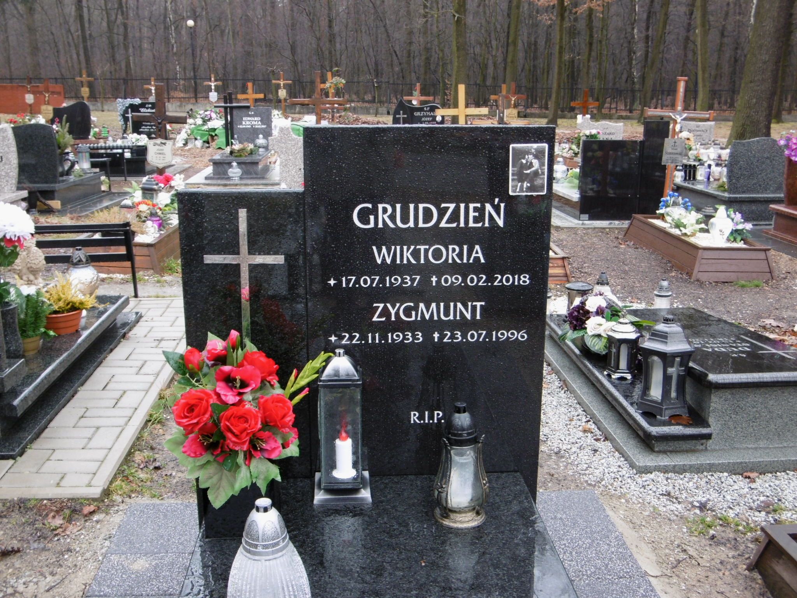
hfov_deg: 49.0
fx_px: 875
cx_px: 398
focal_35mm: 38
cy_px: 299
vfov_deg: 37.7
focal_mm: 6.8
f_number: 3.7
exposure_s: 1/60
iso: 100
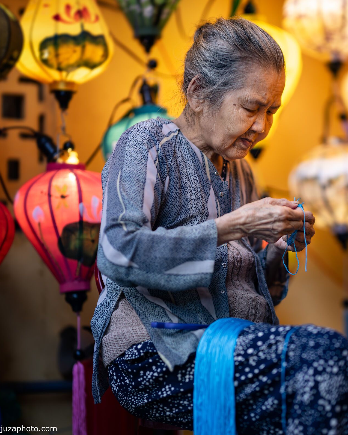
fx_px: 1055
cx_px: 267
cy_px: 217
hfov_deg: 18.6
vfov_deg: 23.3
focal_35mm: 82
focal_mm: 58
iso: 800
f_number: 0.95
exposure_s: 1/800
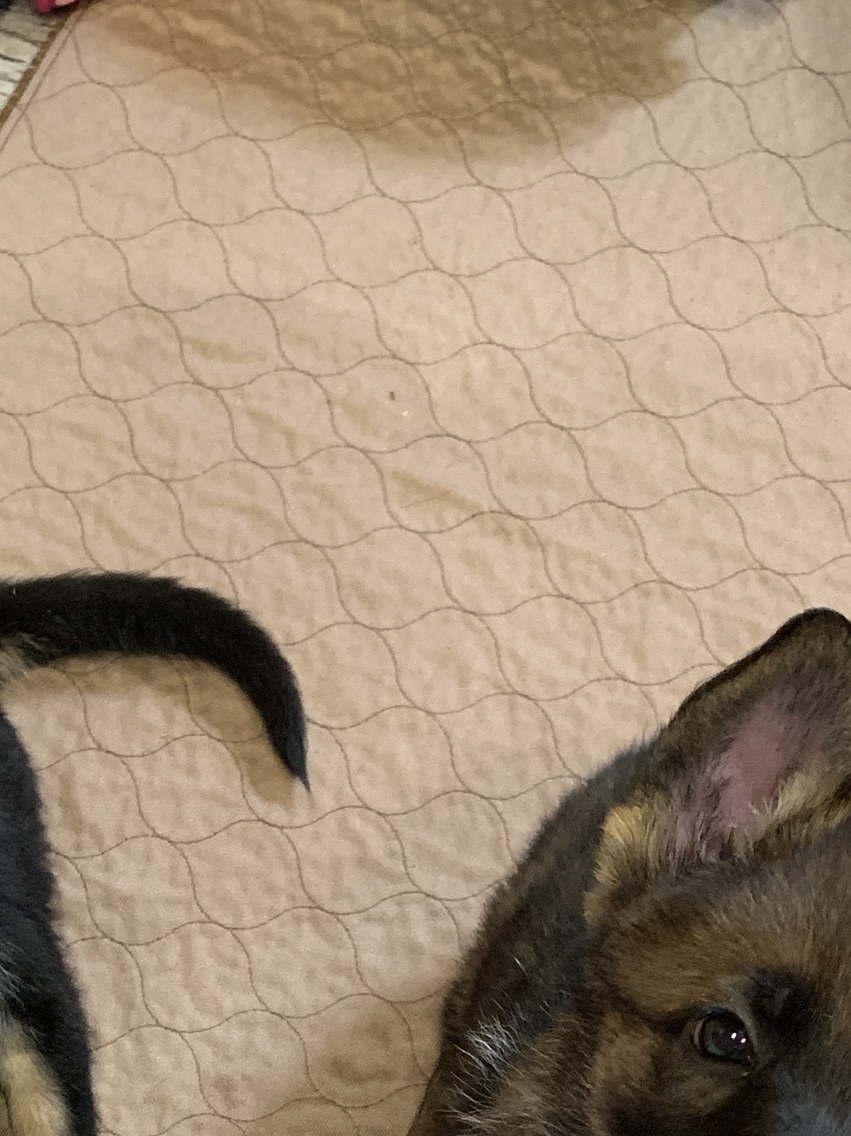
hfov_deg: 21.8
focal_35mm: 67
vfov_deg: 26.8
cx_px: 287
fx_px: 2197
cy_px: 1225
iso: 400
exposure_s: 1/60
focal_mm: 4.25
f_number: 1.8
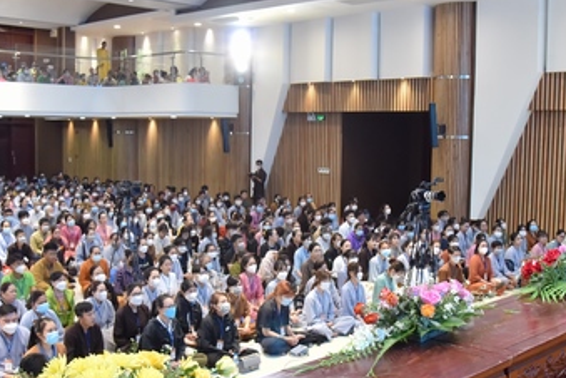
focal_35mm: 46
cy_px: 191
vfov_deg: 29.2
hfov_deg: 42.7
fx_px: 723
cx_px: 269
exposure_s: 1/125
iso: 2000
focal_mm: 24
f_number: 5
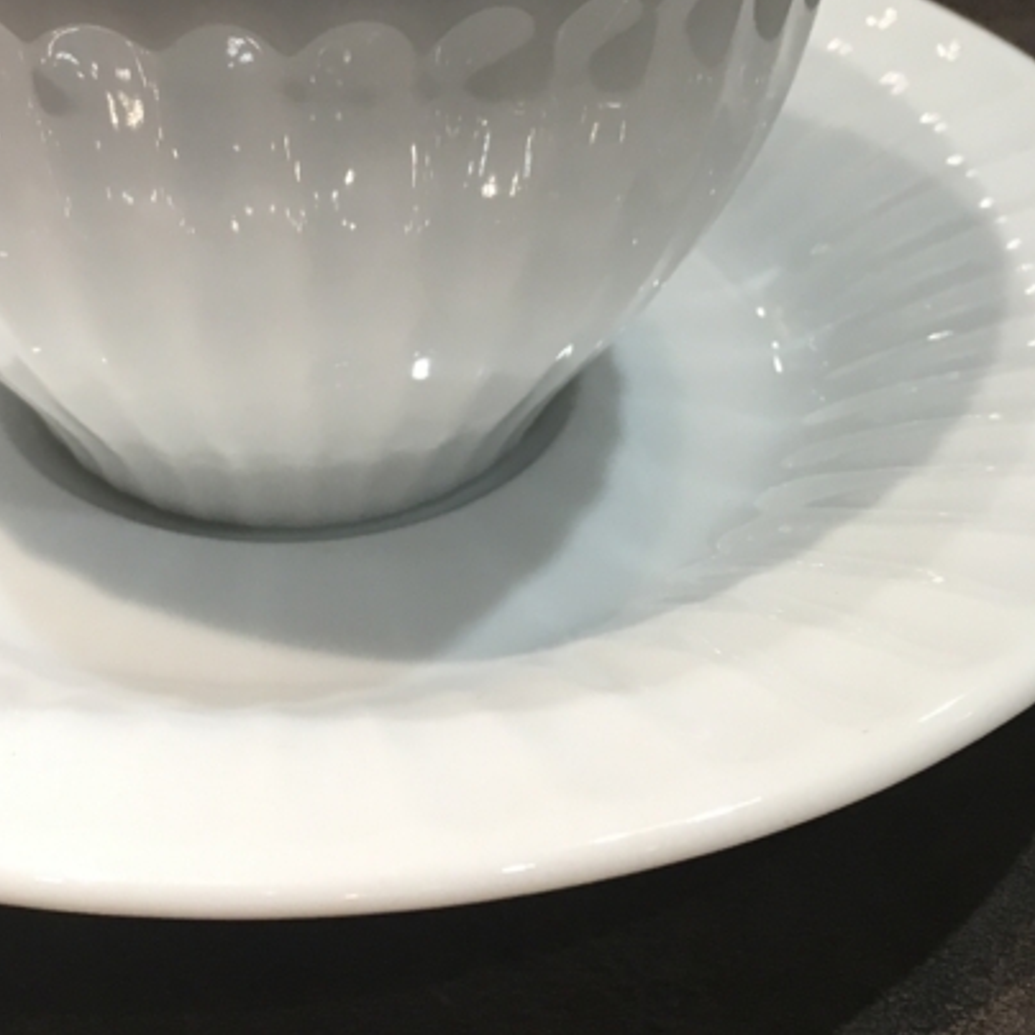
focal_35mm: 65
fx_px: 2199
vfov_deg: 25.4
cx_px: 302
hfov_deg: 26.3
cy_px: 46
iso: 40
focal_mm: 4.15
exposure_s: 1/33
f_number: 2.2
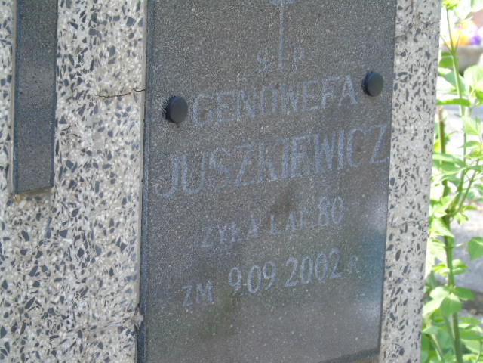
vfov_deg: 9.2
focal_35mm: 162
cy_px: 182
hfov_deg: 12.2
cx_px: 242
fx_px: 2260
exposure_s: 1/125
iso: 250
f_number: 4.9
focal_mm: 29
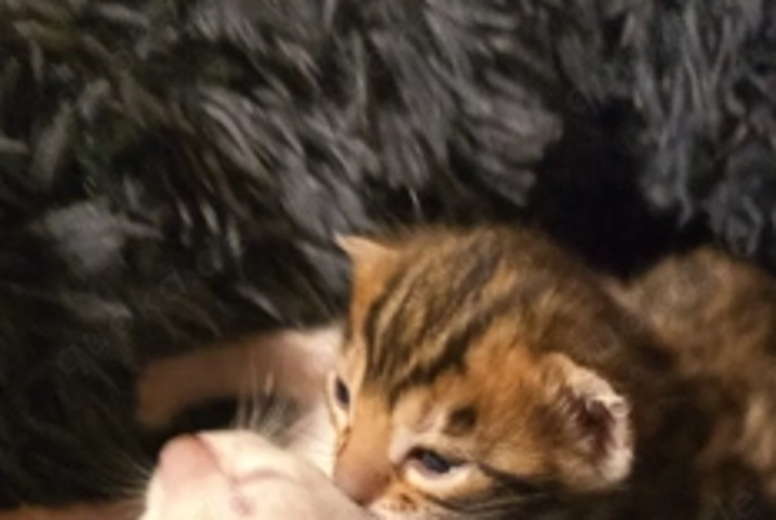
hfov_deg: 47.0
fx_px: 885
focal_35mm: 41
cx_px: 476
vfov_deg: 29.0
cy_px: 597
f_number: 1.7
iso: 1250
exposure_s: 1/30
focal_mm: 6.3
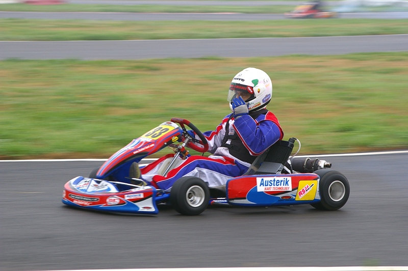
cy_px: 136
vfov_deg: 7.6
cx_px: 204
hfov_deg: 11.4
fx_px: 2038
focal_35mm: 180
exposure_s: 1/125
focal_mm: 120
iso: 200
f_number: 8
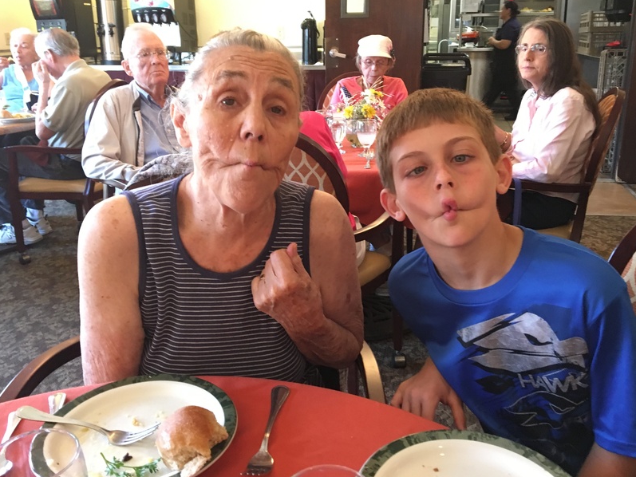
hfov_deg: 55.3
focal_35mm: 33
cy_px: 213
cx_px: 314
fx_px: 606
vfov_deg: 42.9
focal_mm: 4.15
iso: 160
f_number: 2.2
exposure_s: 1/30
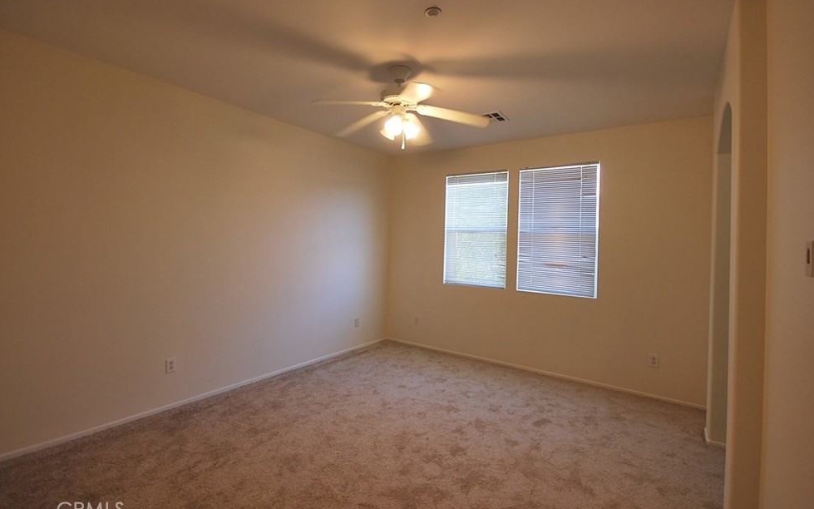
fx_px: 355
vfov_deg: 71.2
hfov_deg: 97.8
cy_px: 237
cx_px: 402
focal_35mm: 16
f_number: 4
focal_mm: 10
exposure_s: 1/30
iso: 220
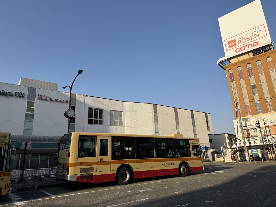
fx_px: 191
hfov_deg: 71.6
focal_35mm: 24
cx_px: 138
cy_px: 104
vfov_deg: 56.8
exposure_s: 1/4405
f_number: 1.78
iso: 80
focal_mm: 6.76
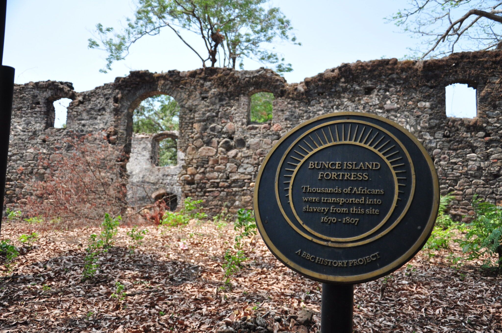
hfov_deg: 53.2
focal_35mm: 36
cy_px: 166
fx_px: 501
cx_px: 251
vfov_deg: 36.8
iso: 500
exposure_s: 1/2000
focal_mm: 24
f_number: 3.8
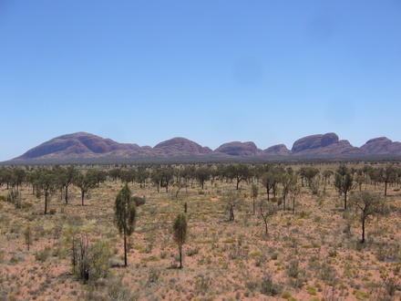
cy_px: 150
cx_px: 200
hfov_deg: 52.6
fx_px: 405
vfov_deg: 40.7
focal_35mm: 35
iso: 80
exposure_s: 1/400
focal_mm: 5.8
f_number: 5.6
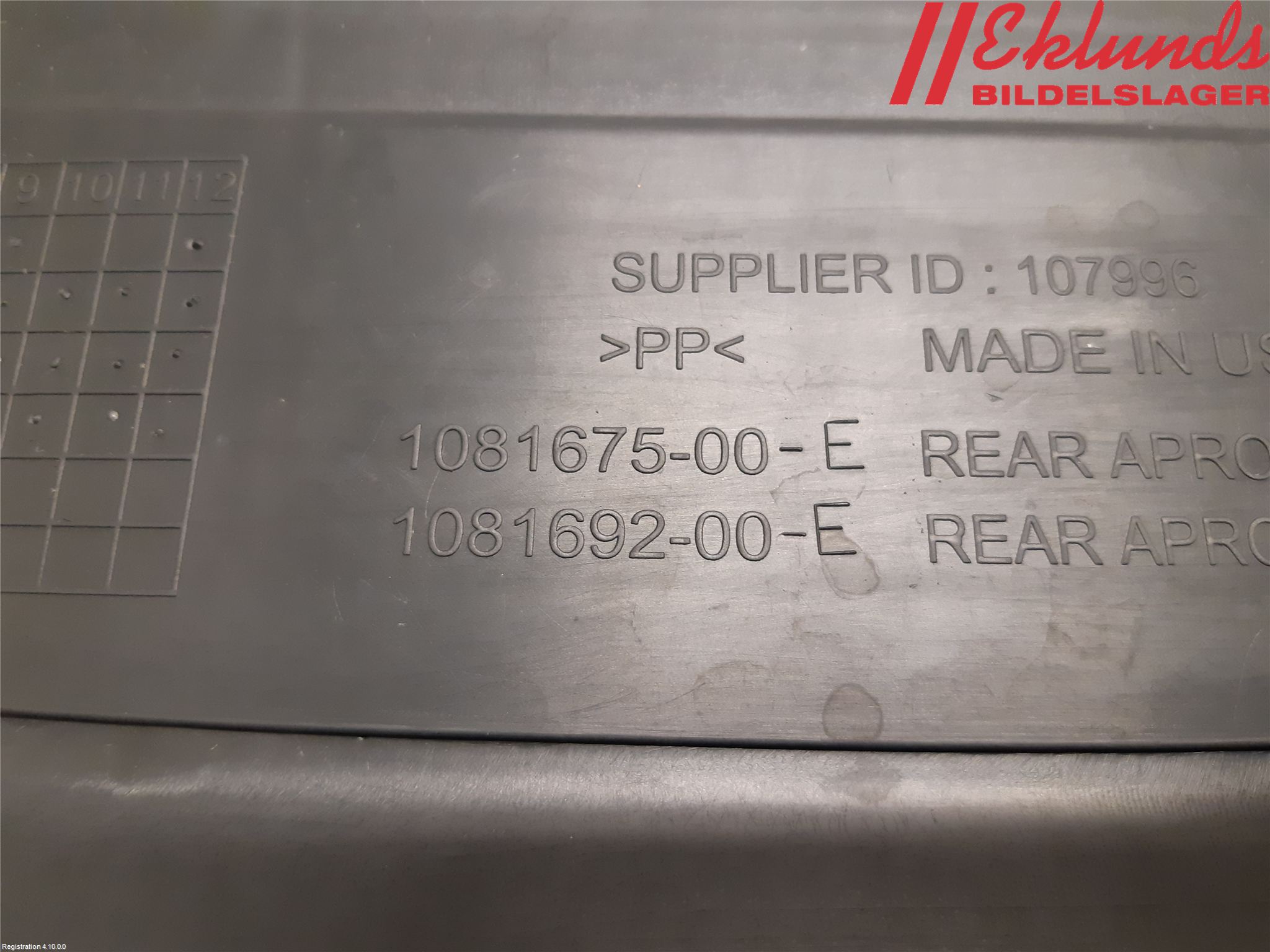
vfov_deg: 53.1
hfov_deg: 67.3
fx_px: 954
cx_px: 635
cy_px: 476
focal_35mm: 26
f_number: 1.7
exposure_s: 1/33
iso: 200
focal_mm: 3.93
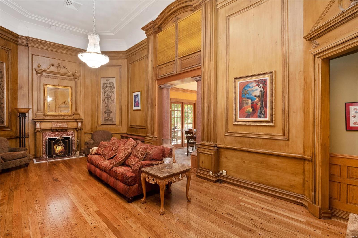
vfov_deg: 67.4
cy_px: 119
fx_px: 179
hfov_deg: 90.0
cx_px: 179
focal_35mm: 18
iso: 640
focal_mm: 9
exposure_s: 1/1.25
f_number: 8
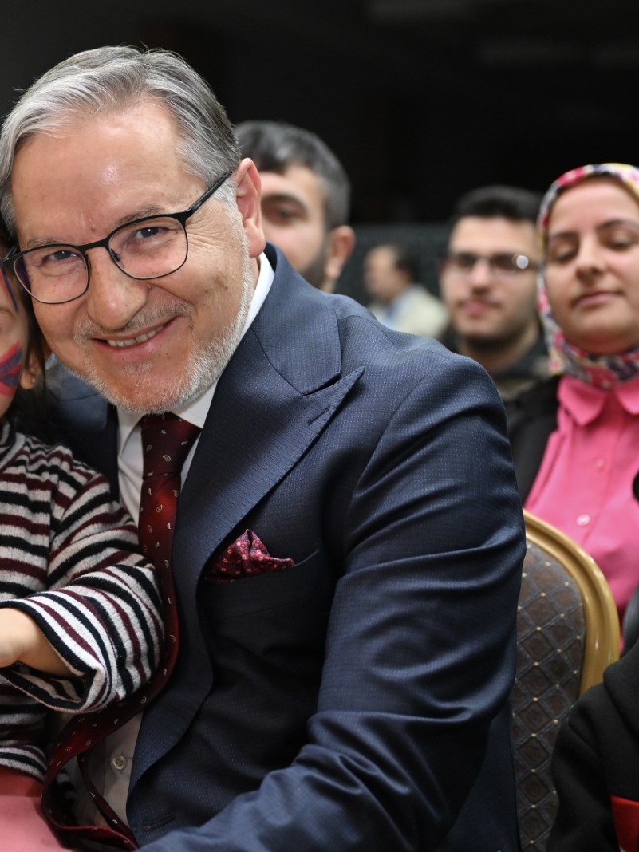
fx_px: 1723
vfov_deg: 27.8
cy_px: 428
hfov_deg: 20.5
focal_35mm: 70
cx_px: 34
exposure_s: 1/200
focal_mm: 48
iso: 1000
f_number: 2.8
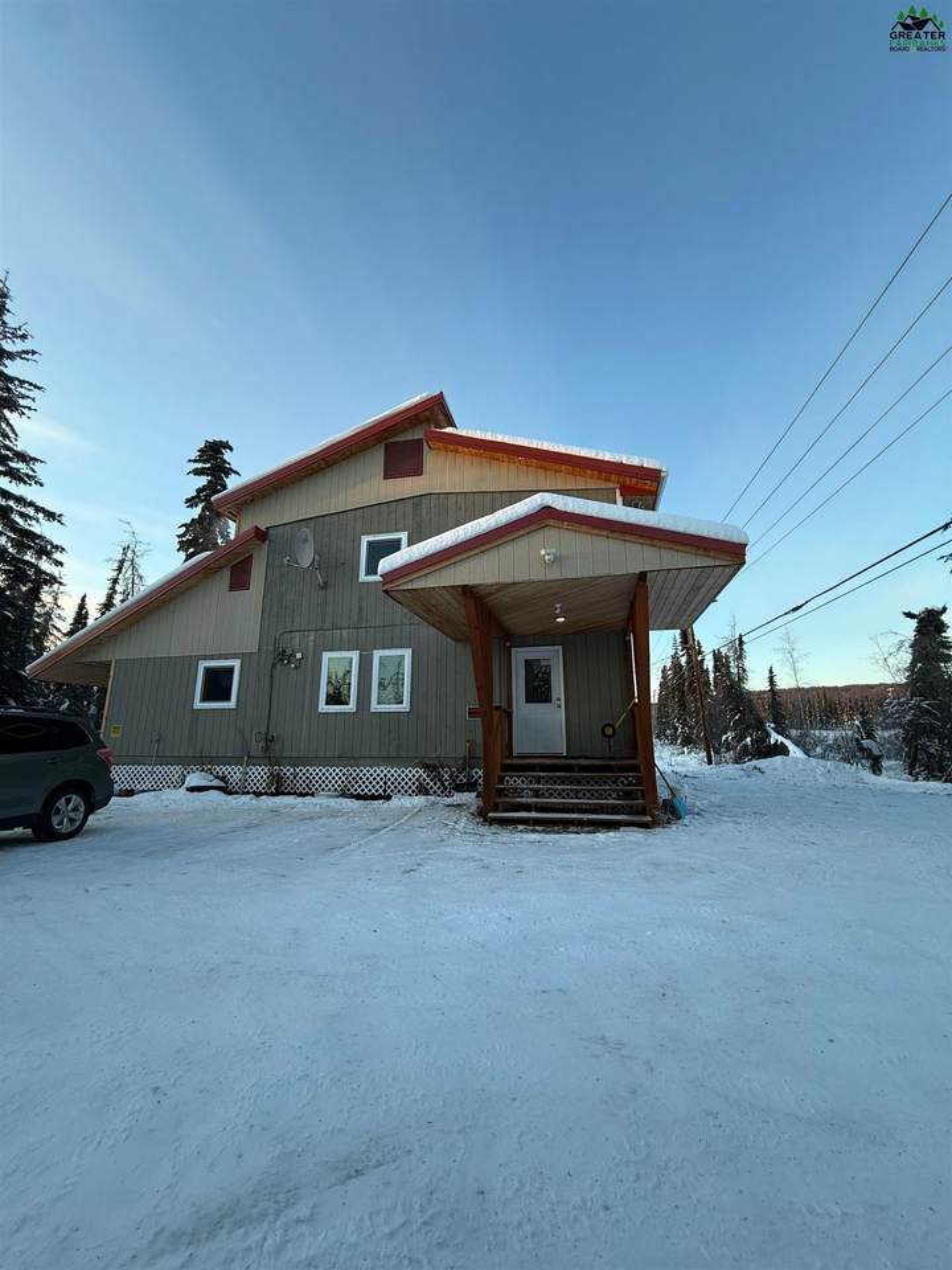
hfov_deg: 85.7
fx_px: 513
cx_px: 476
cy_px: 635
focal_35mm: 14
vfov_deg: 102.1
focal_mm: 2.22
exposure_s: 1/103
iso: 40
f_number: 2.2
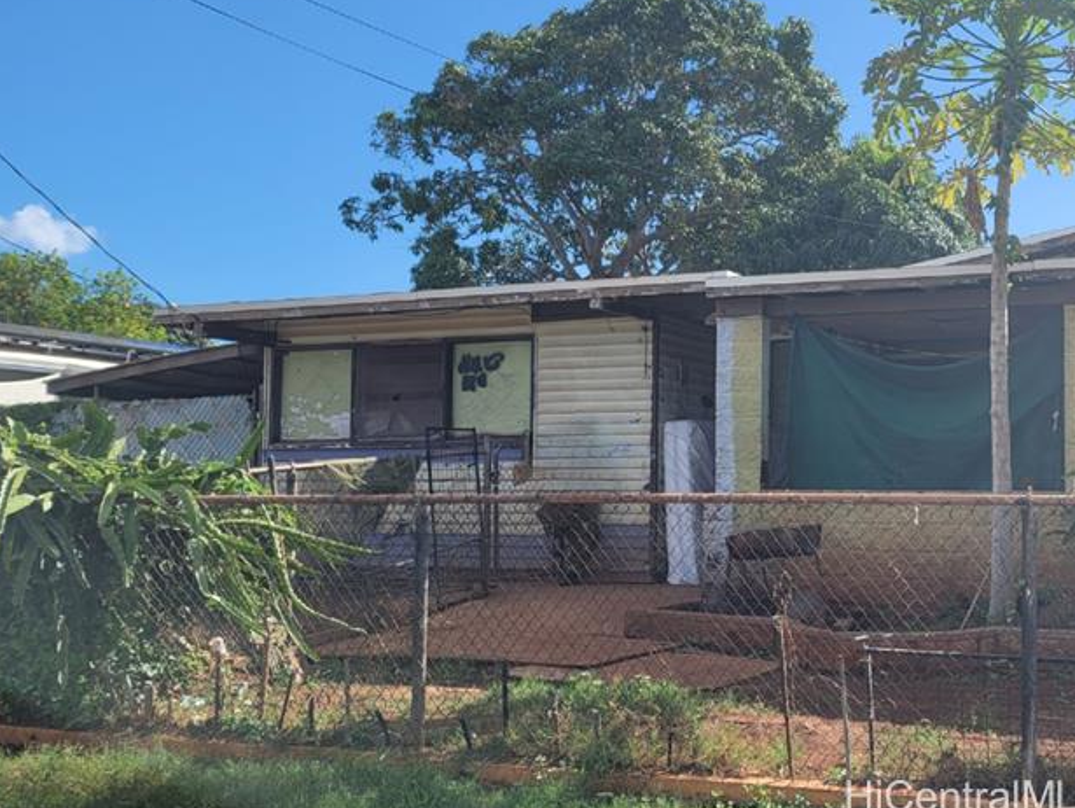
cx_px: 544
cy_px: 394
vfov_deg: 53.1
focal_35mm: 26
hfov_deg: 67.3
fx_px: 808
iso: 20
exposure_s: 1/909
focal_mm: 7
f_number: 1.8
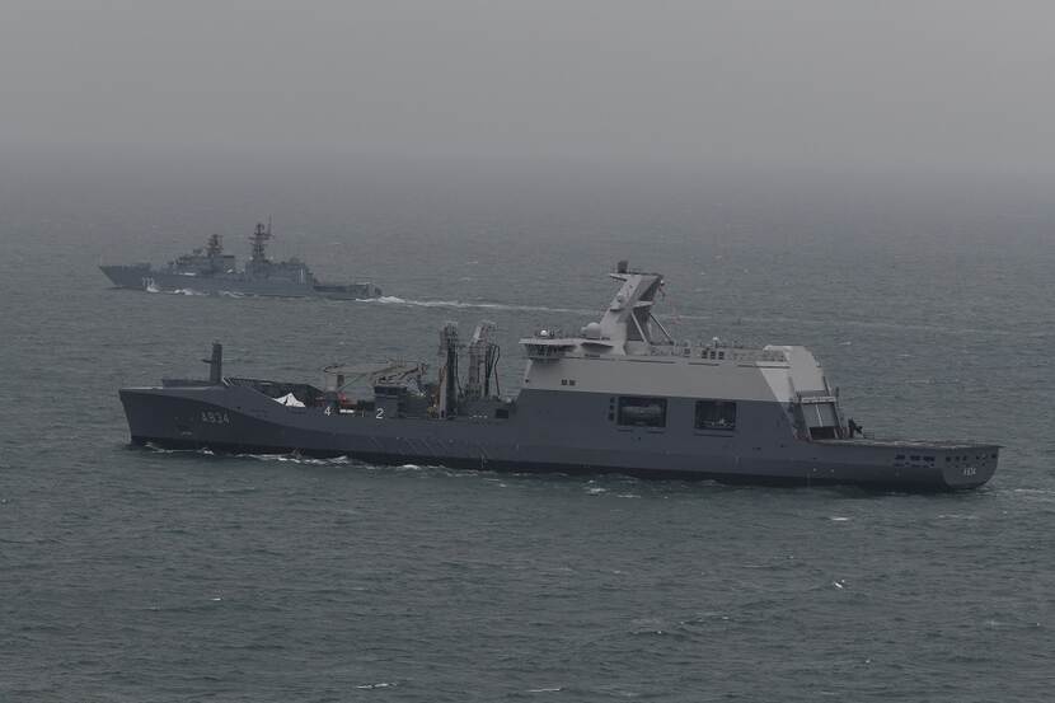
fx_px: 6153
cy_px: 352
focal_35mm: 210
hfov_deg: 9.8
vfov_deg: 6.5
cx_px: 528
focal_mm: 210
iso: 500
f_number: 7.1
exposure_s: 1/800
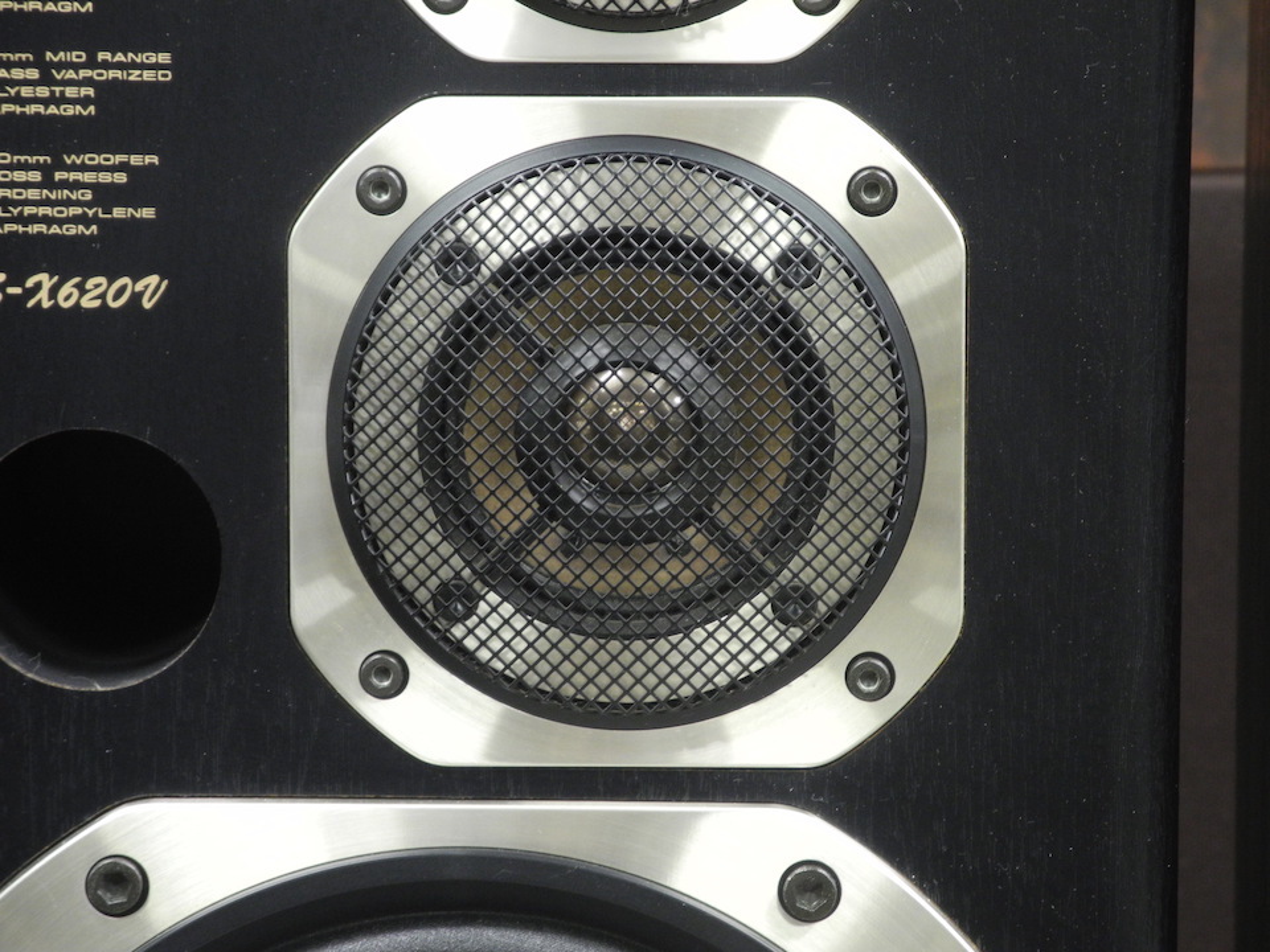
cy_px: 476
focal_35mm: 200
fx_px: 7338
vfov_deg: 7.4
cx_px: 635
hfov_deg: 9.9
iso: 400
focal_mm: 42.6
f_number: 5.6
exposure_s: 1/5
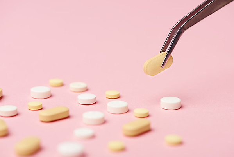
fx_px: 683
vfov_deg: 13.1
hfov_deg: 19.4
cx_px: 117
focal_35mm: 105
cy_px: 78
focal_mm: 105
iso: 100
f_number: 8
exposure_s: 1/125
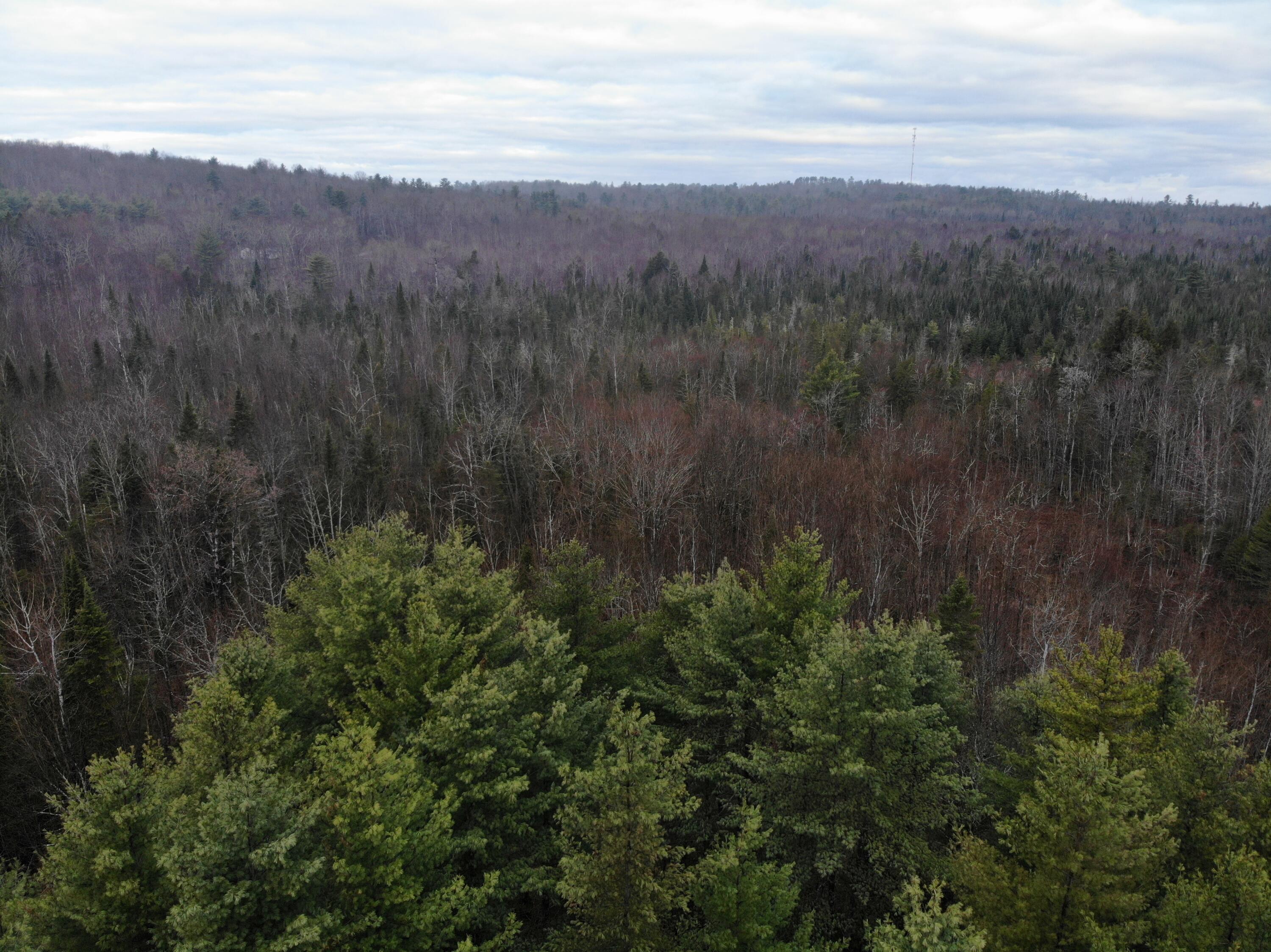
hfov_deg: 71.6
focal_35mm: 24
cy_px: 476
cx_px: 636
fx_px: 881
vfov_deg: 56.8
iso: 100
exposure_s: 1/60
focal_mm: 4.5
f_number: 2.8
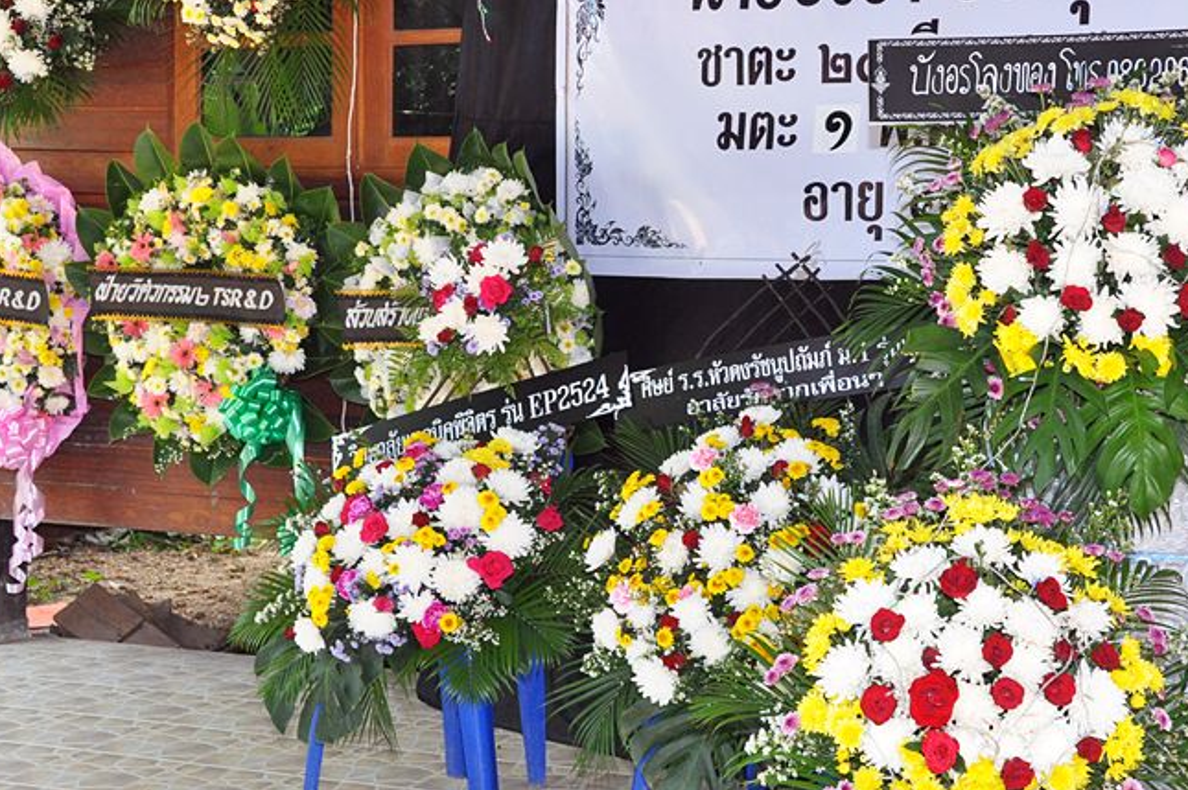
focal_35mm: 61
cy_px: 370
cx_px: 687
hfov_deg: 33.0
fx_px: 2001
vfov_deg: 22.3
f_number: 7.1
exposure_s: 1/125
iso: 1600
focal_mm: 29
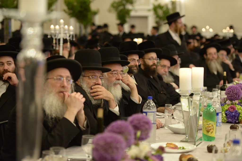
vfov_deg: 14.0
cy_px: 80
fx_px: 659
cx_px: 121
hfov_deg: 20.8
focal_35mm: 98
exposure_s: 1/125
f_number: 2.8
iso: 2000
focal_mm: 98
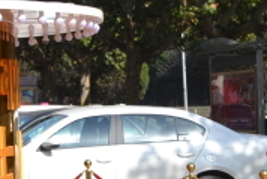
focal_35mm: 190
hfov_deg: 9.9
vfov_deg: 7.2
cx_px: -288
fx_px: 1410
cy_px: -53
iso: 100
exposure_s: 1/250
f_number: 8
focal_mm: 22
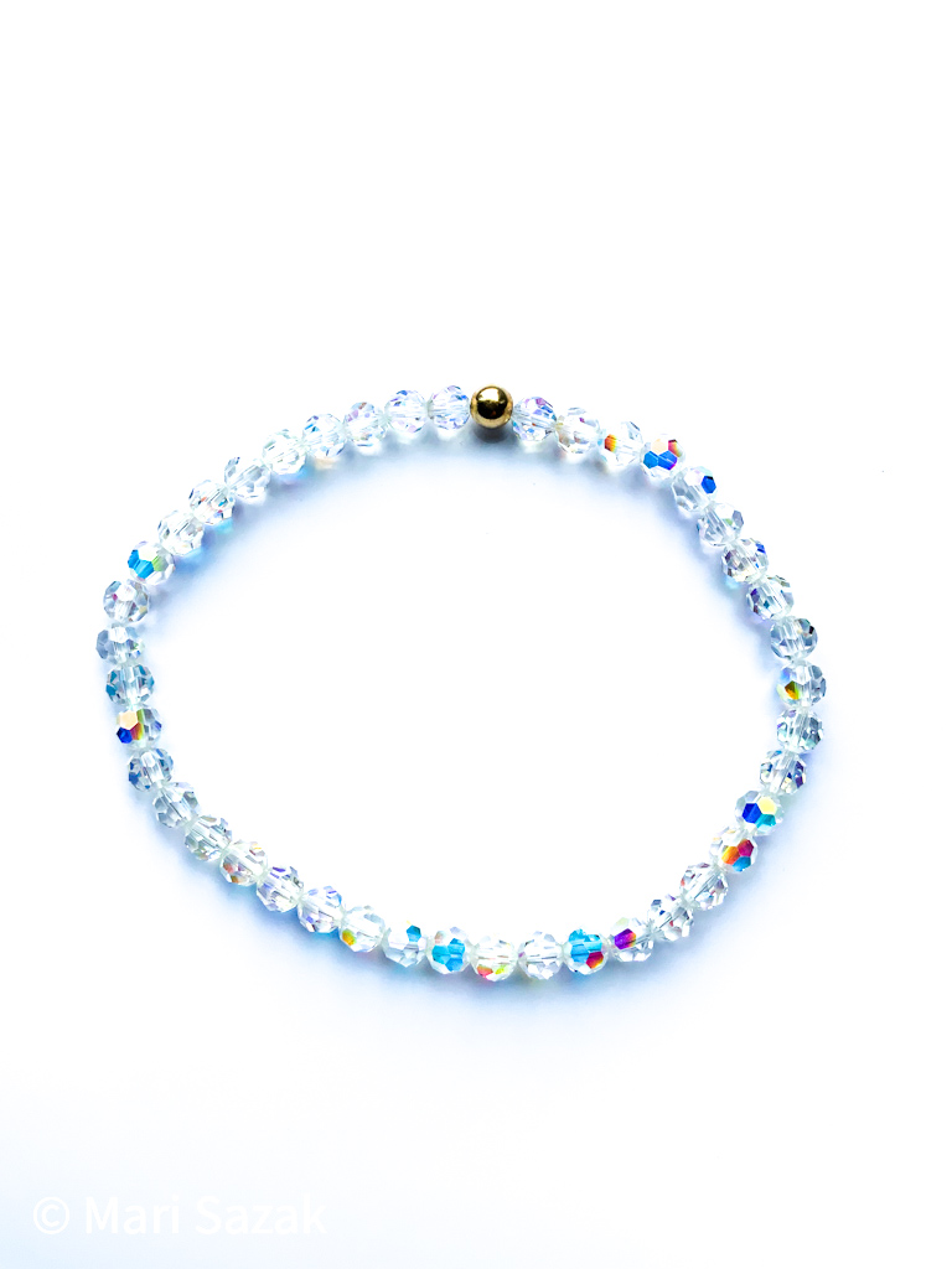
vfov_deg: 61.7
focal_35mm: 29
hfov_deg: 48.2
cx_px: 476
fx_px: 1063
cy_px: 634
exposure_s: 1/750
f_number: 1.8
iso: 16
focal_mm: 3
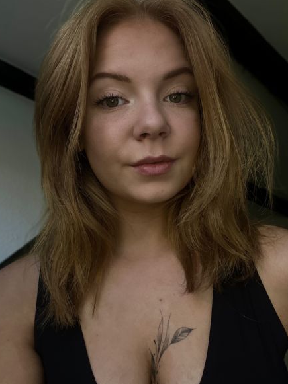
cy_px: 196
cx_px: 140
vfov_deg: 58.4
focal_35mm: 31
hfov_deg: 45.4
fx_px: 344
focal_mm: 2.71
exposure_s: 1/121
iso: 50
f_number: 2.2
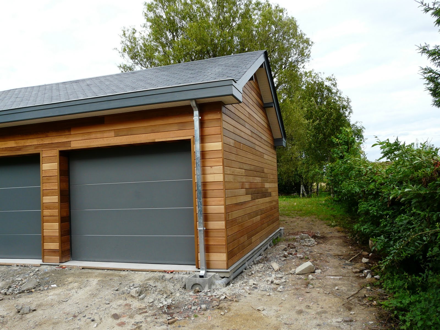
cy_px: 165
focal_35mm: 28
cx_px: 220
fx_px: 356
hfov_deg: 63.4
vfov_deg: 49.7
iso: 100
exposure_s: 1/200
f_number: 4.5
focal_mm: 4.6
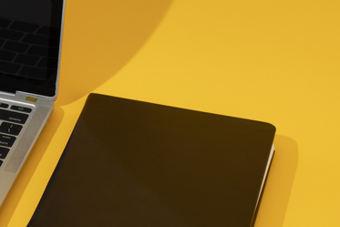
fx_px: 1521
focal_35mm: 161
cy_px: 154
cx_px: -189
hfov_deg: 12.1
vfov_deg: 8.5
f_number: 5
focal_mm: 50
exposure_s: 1/100
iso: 100
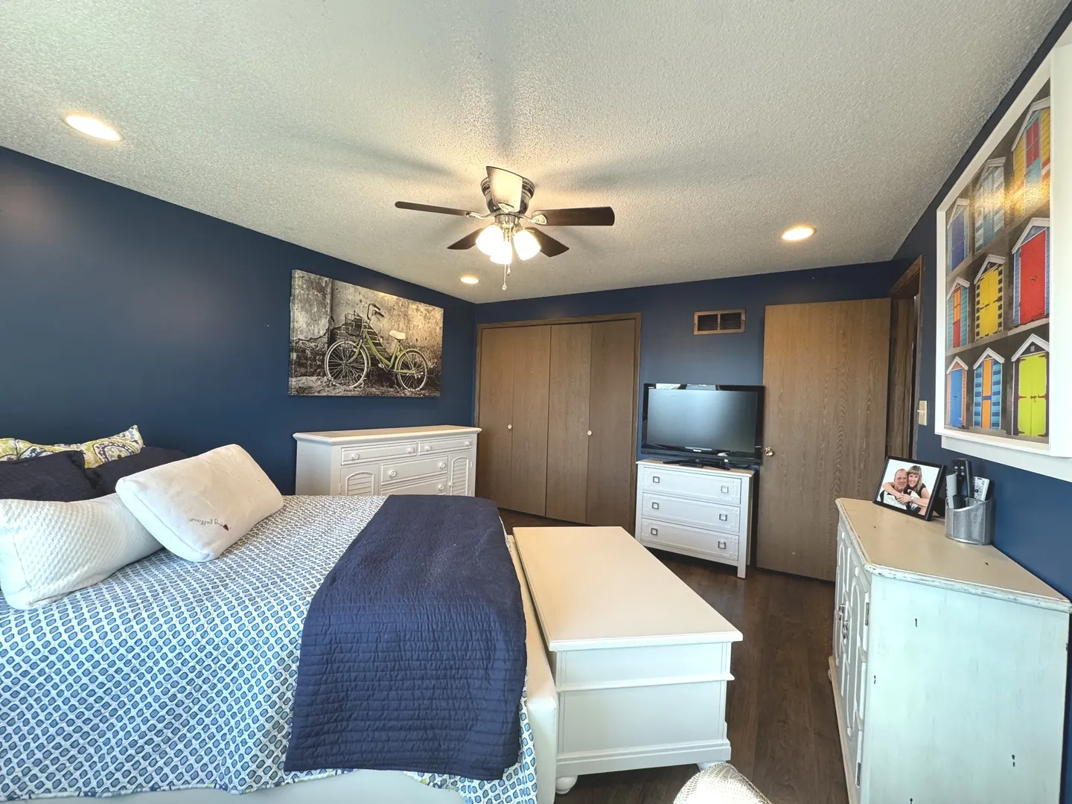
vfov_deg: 85.7
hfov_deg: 102.1
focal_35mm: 14
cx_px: 536
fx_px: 434
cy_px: 402
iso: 250
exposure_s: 1/60
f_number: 2.2
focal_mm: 2.22
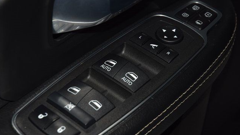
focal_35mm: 111
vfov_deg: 10.9
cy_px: 74
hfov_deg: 19.3
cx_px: 120
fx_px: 707
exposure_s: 1/125
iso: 100
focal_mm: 70
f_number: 8
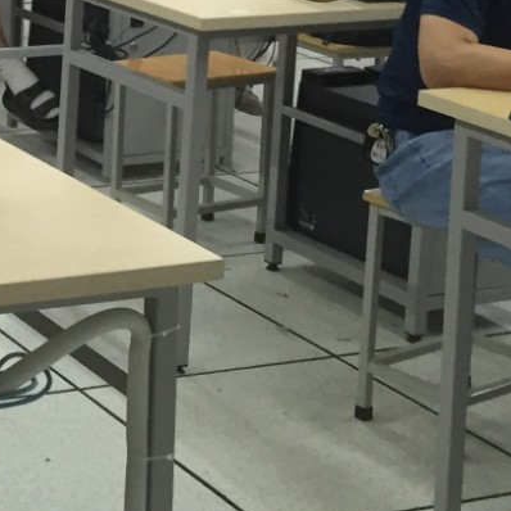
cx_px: -320
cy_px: -77
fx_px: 1720
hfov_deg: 15.2
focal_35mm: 103
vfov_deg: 16.3
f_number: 2.2
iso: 125
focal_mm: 4.15
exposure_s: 1/33
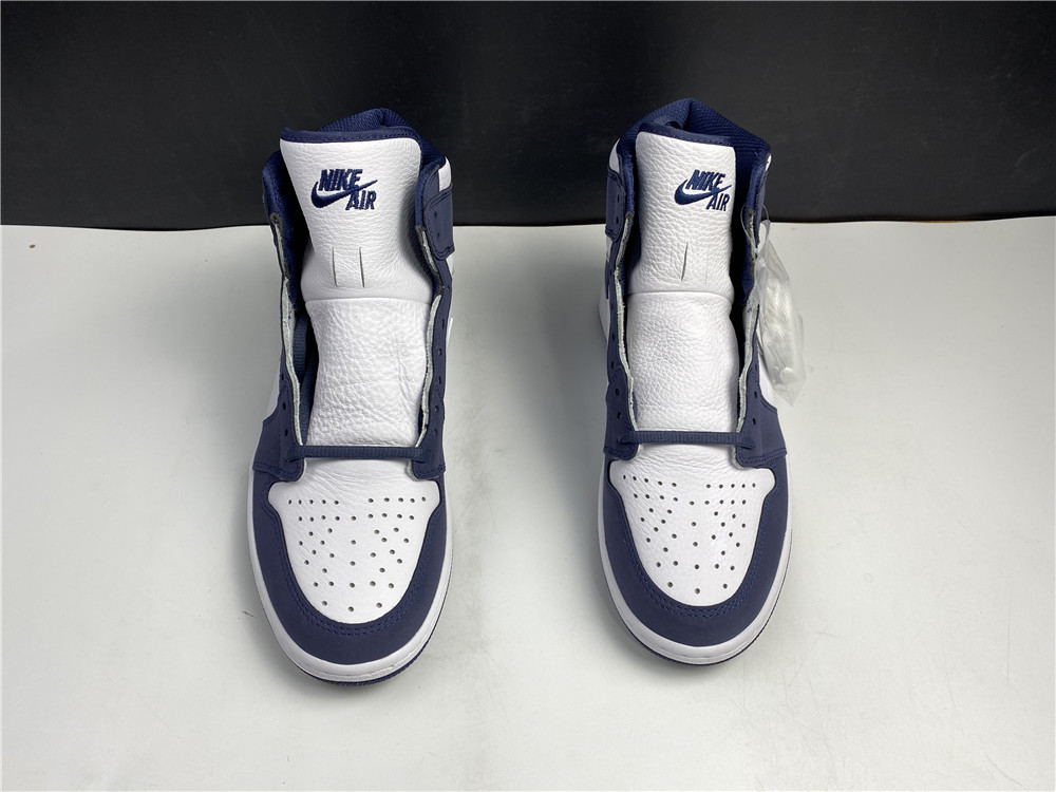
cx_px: 528
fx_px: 793
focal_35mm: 26
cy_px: 396
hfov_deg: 67.3
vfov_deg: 53.1
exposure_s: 1/100
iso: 32
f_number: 1.8
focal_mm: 4.25
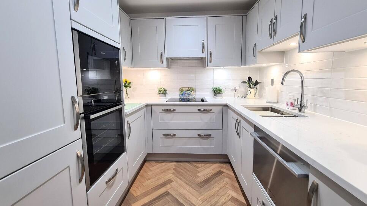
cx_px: 182
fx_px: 146
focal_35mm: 15
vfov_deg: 70.5
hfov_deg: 103.0
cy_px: 97
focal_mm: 2.2
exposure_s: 1/50
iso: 160
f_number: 2.2
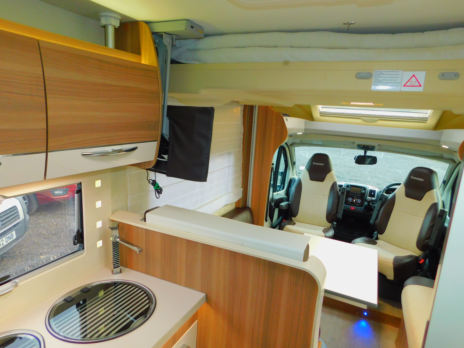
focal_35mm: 23
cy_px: 174
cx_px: 232
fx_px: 308
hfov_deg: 73.9
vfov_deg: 58.9
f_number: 3
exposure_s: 1/30
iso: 200
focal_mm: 4
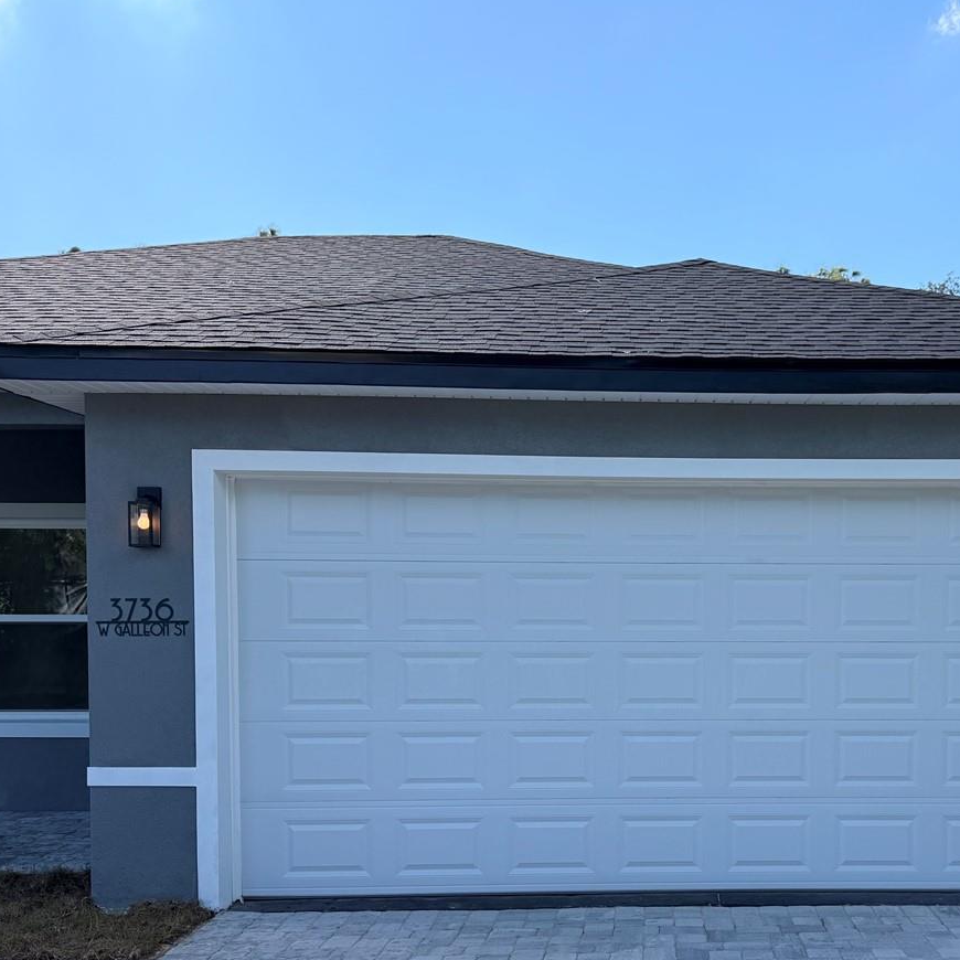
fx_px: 1224
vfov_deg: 42.3
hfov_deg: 41.5
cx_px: 728
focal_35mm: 39
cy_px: 633
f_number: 1.78
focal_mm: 6.76
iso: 100
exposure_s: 1/2801
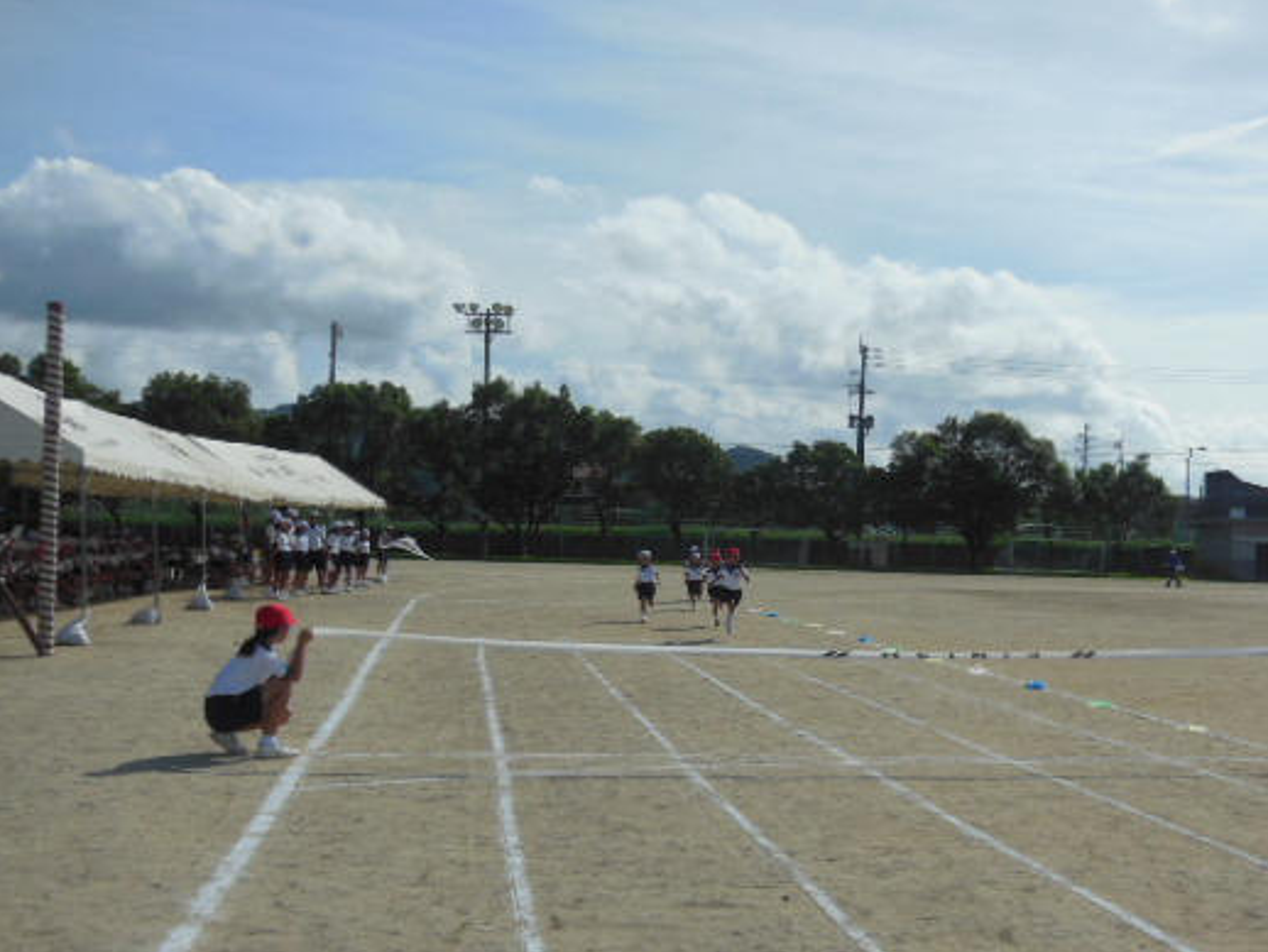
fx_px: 1539
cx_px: 700
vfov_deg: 34.2
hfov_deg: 44.7
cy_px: 580
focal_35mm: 42
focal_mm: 6
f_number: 7.8
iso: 125
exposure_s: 1/640
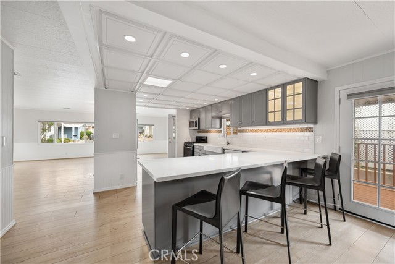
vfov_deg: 81.2
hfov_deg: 104.2
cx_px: 198
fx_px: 154
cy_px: 132
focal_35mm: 14
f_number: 8
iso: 100
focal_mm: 14
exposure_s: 1/5
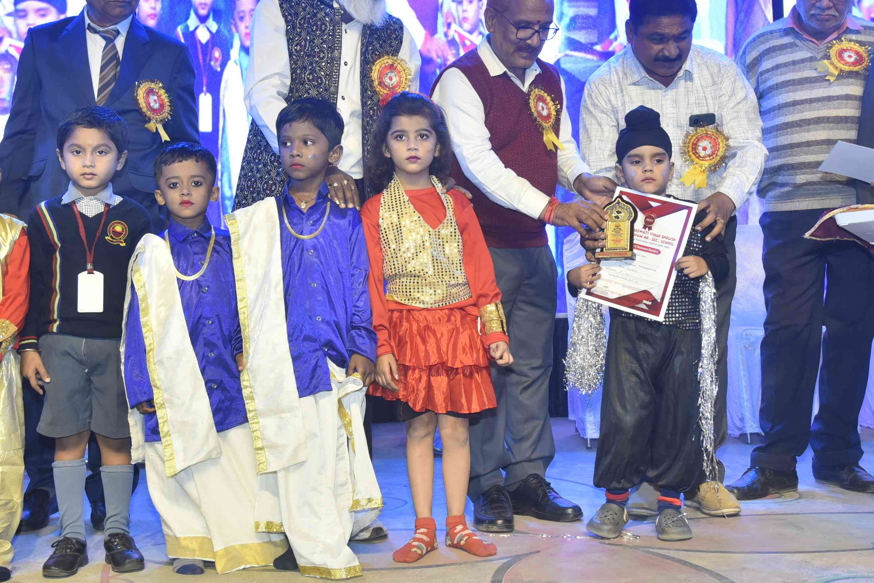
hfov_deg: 40.3
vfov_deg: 27.4
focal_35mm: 49
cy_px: 209
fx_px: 1190
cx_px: 412
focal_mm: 30
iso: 500
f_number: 5
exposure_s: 1/200
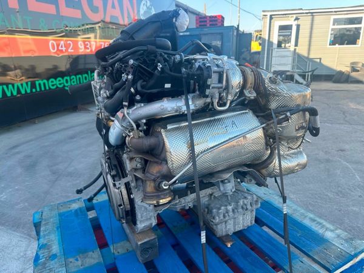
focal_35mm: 24
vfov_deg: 56.8
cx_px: 182
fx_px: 252
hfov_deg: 71.6
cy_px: 136
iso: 80
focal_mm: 6.86
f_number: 1.78
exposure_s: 1/384
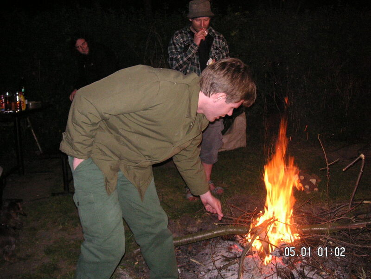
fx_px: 397
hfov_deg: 50.1
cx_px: 186
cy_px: 140
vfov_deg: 38.7
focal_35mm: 37
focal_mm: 6.1
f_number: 2.8
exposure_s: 1/45
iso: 160
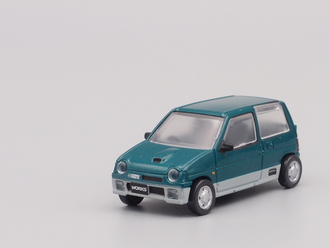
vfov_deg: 9.5
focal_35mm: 156
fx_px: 1488
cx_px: 187
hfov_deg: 12.7
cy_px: 152
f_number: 8
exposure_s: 1/10
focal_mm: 24
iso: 100
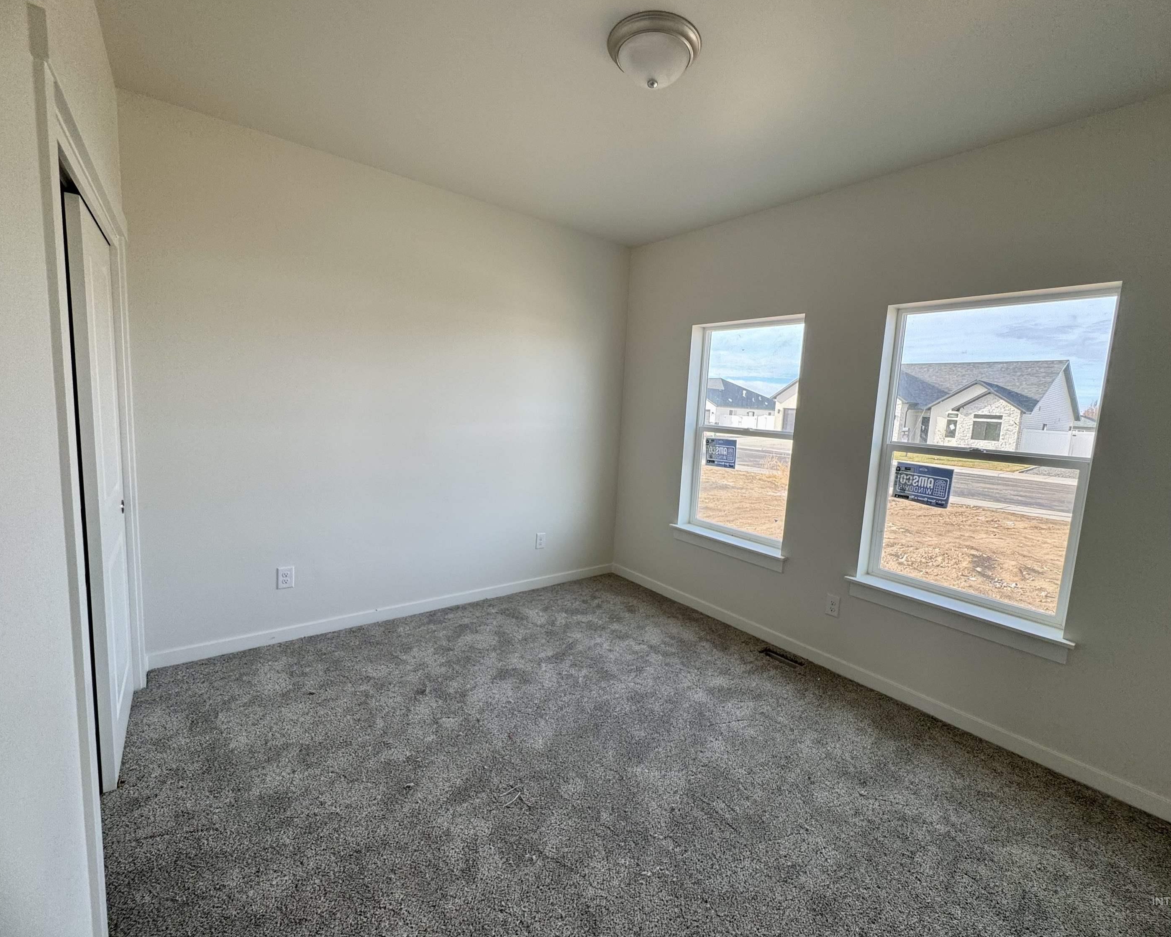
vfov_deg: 84.0
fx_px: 520
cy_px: 463
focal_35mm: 15
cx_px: 606
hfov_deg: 96.8
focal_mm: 2.22
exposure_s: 1/99
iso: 40
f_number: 2.2
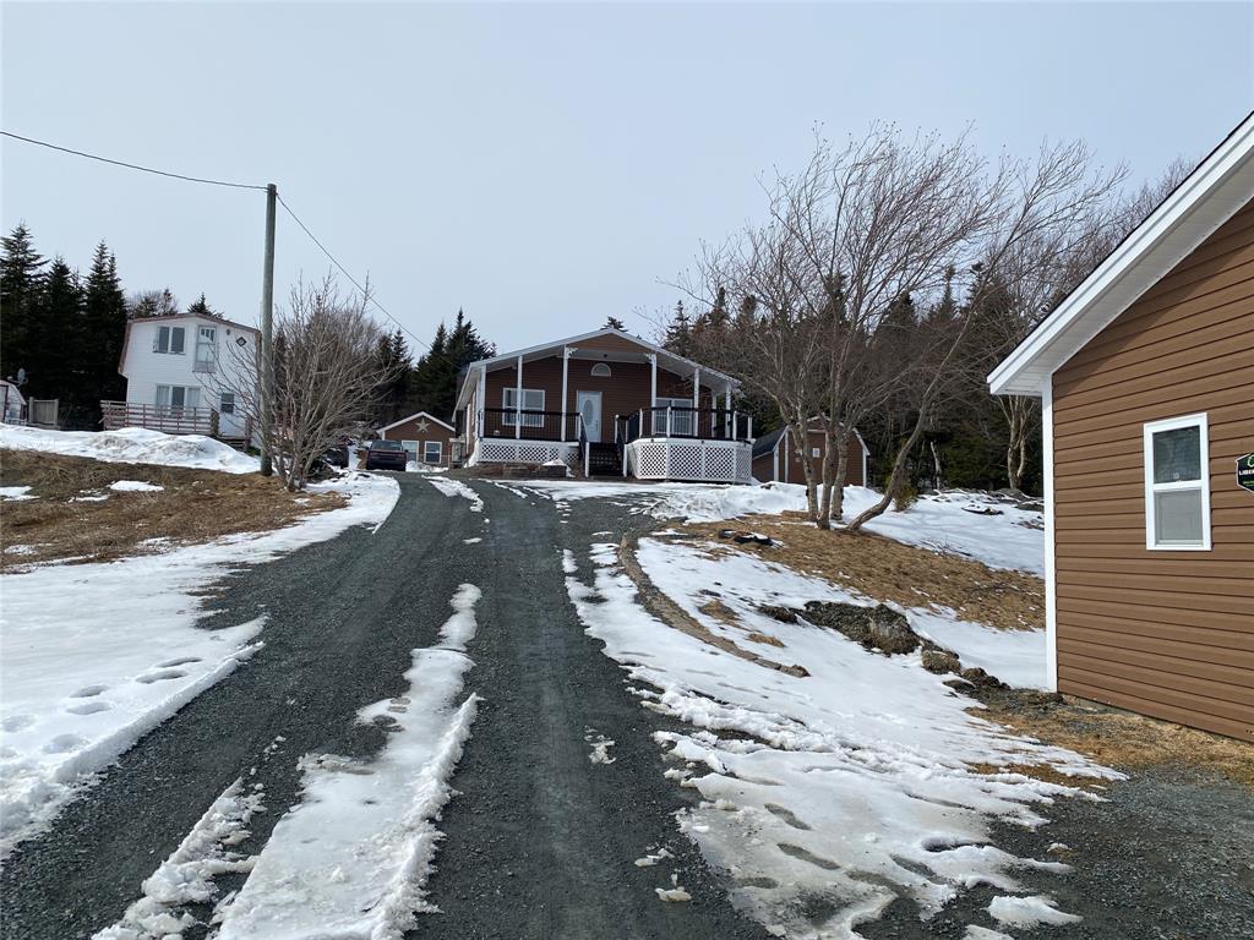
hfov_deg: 67.3
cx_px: 627
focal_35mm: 26
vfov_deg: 53.1
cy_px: 470
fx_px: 942
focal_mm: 4.25
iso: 32
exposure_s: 1/5236
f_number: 1.8
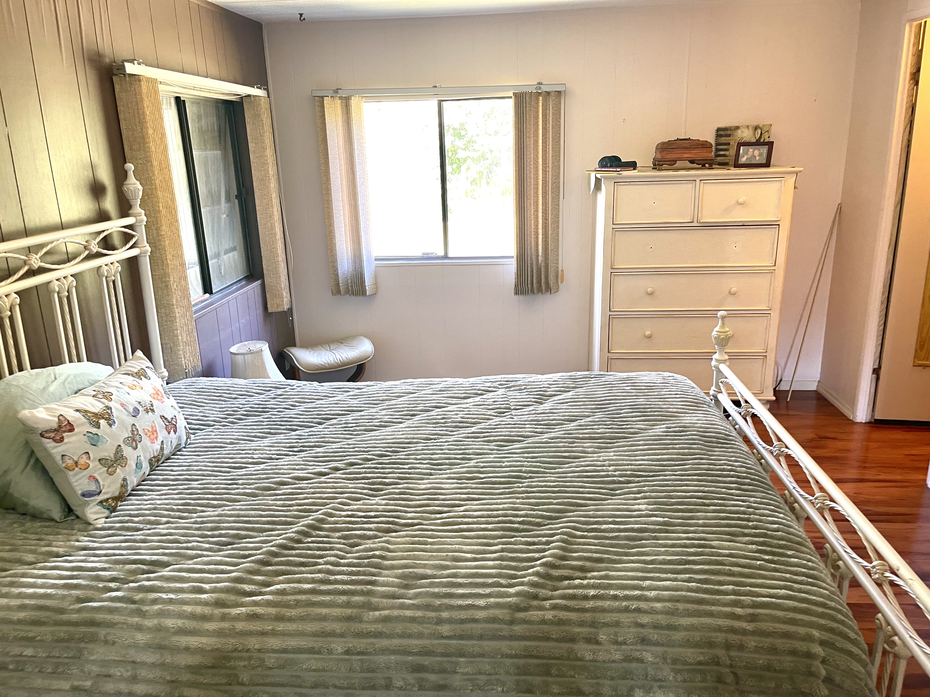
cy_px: 348
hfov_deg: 69.4
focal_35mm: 25
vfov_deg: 54.9
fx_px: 672
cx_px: 465
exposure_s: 1/60
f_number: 1.6
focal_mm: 5.1
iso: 200
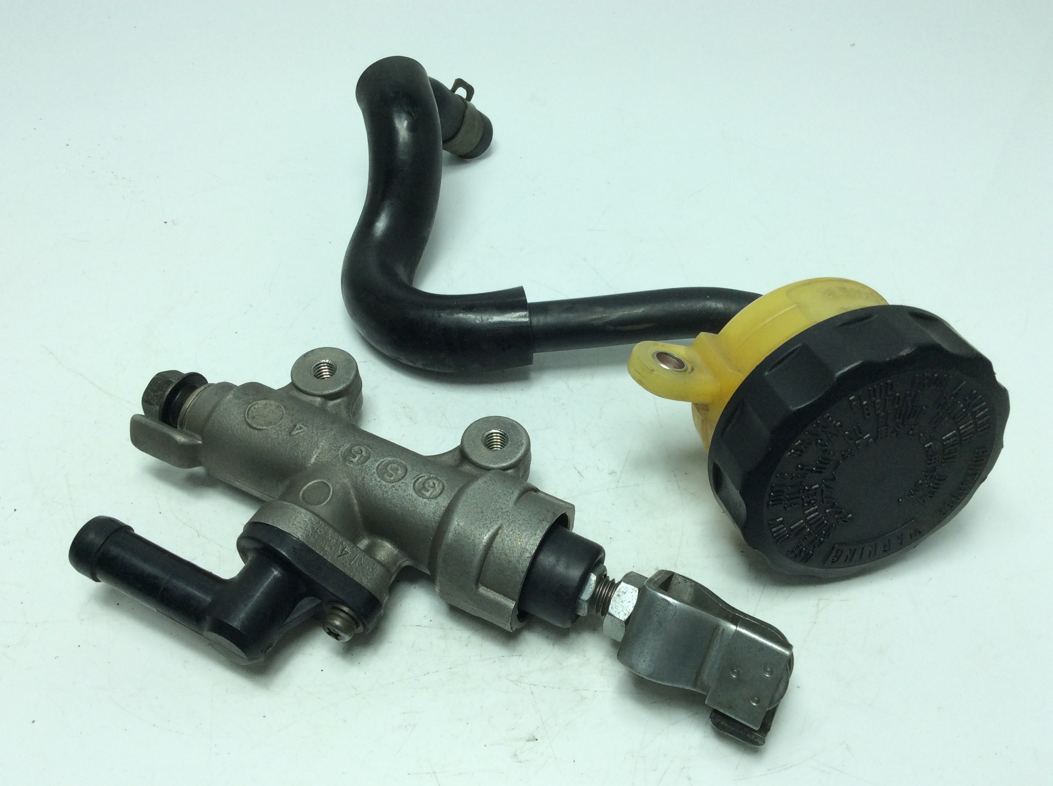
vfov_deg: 44.1
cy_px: 393
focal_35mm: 32
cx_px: 526
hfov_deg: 56.9
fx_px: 972
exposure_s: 1/400
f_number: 2.4
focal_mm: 3.3
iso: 32
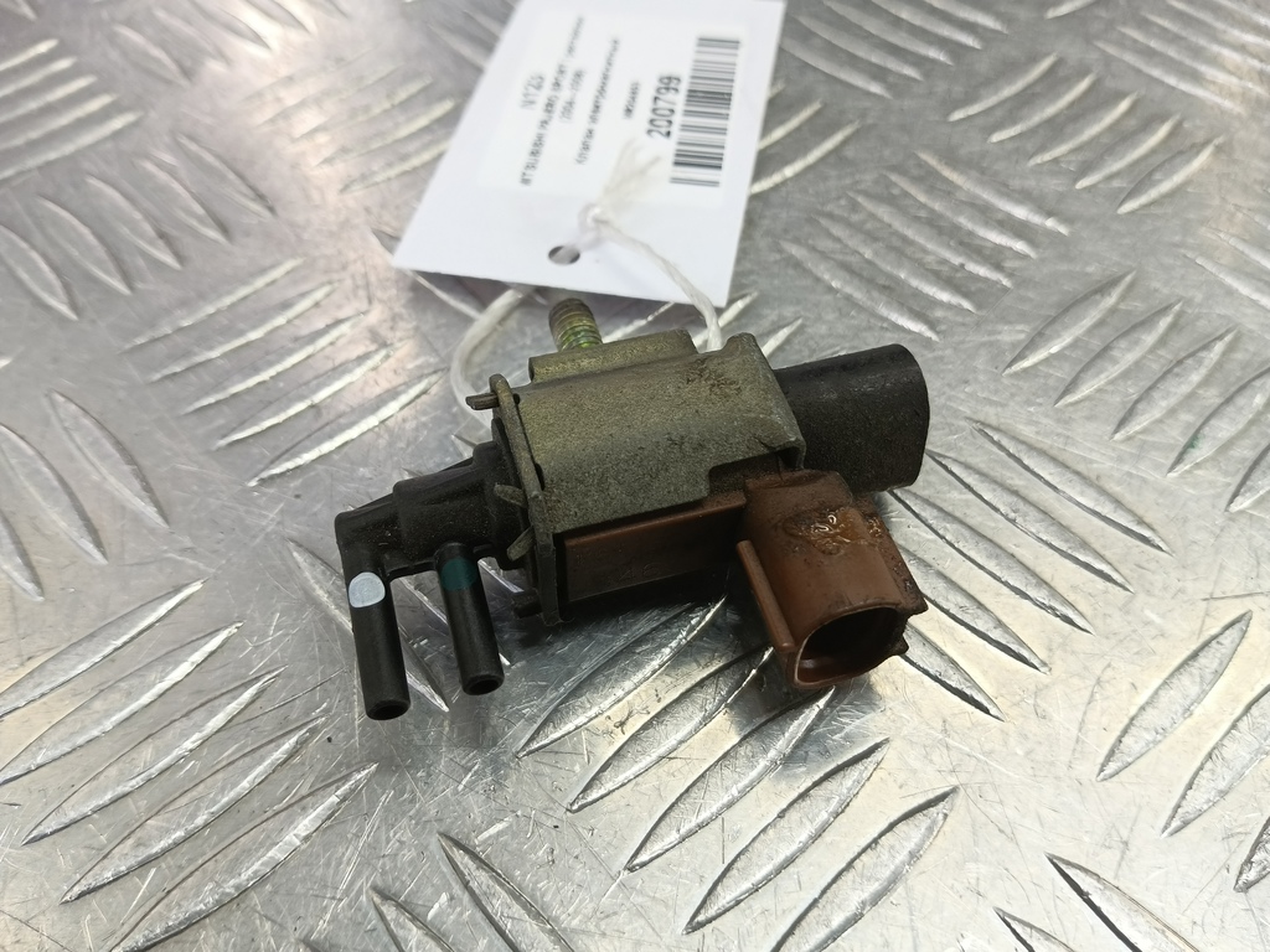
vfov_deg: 58.9
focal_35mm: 23
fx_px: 844
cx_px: 635
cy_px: 476
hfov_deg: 73.9
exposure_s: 1/50
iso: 124
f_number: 1.6
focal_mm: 4.11
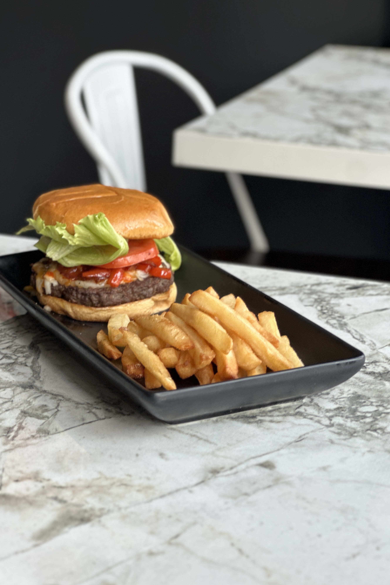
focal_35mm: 81
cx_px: 182
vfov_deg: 25.1
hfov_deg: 16.9
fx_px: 1316
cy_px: 291
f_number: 2.8
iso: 100
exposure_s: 1/120
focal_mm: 9
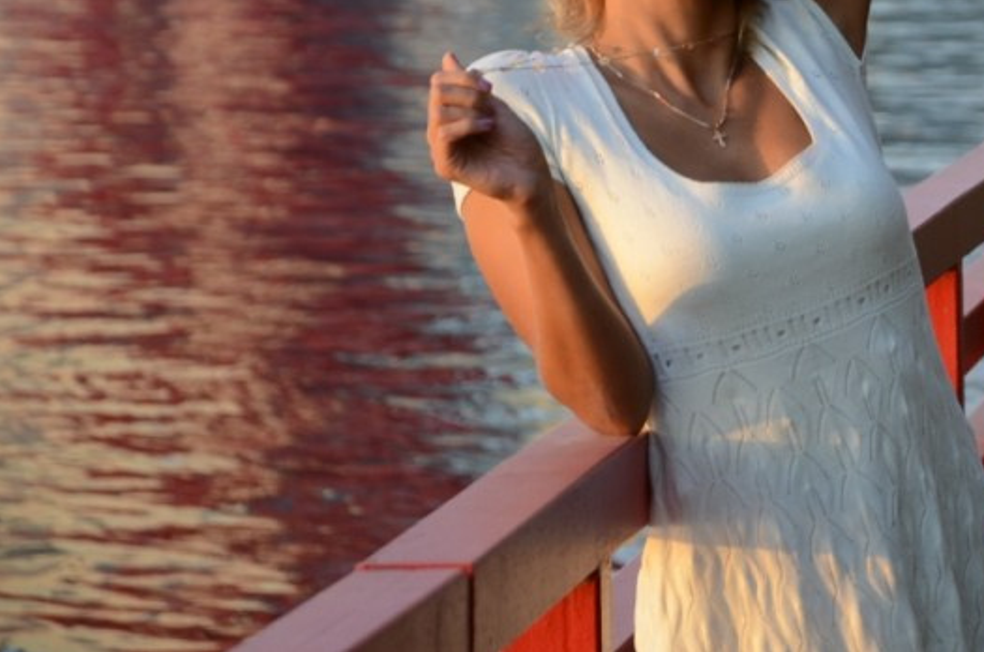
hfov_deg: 7.6
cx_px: 952
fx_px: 7339
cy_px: 21
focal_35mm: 269
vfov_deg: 5.1
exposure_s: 1/125
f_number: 5.6
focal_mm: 92
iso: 320
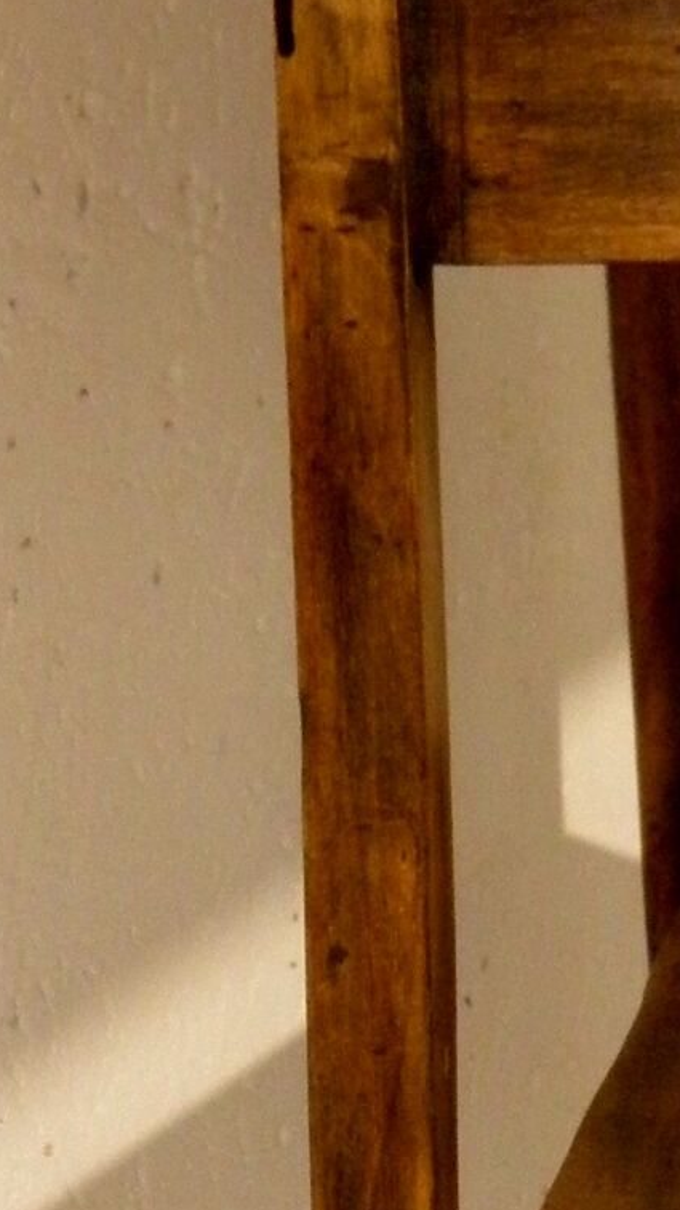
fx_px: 12539
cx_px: 1475
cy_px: 1170
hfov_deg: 3.1
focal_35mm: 391
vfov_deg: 5.5
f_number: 4.7
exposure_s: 1/6
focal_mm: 19
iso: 400
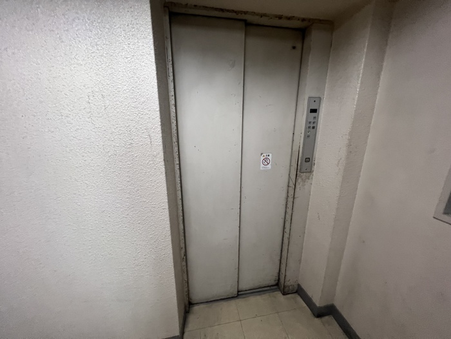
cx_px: 226
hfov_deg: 106.2
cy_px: 170
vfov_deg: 89.9
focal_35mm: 13
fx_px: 169
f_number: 1.8
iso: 250
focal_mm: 1.57
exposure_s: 1/91
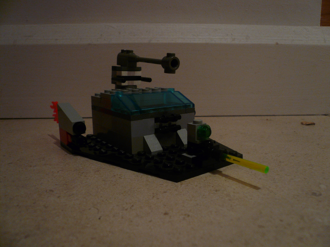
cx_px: 165
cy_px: 124
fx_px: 267
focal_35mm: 28
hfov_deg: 63.4
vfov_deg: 49.7
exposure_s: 1/15
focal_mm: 4.6
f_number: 2.8
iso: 100
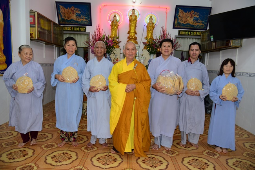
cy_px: 85
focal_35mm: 24
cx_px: 128
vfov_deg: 53.2
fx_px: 170
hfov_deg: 73.7
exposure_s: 1/60
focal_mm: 24
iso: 320
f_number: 4
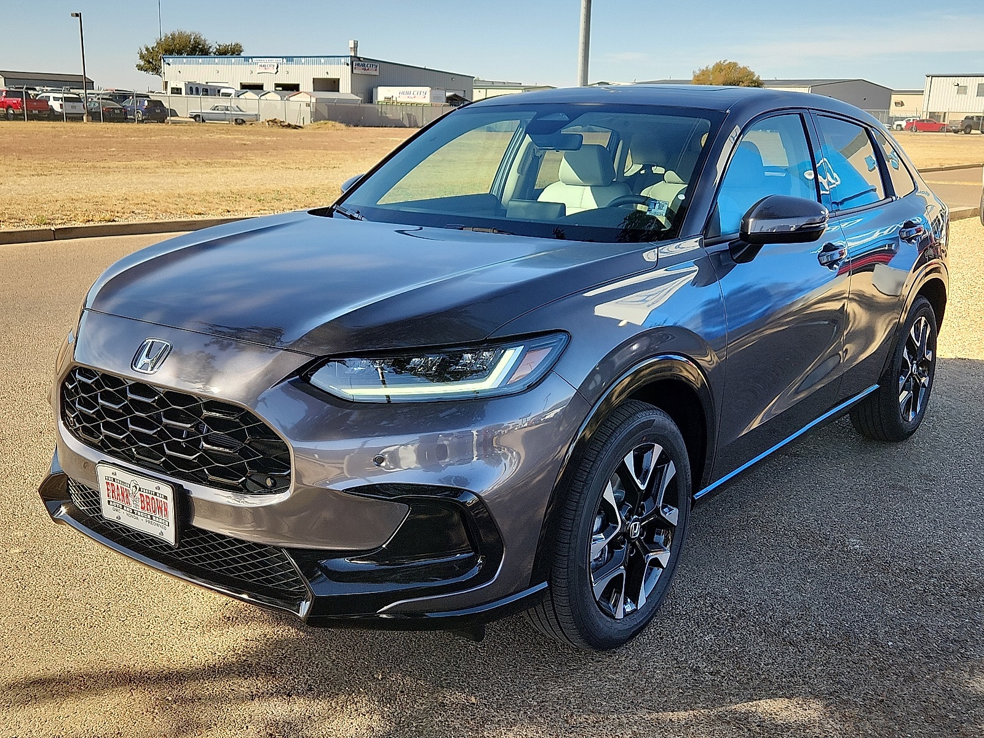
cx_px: 492
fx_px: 654
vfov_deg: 58.9
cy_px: 369
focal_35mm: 23
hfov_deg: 73.9
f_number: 1.8
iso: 50
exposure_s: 1/667
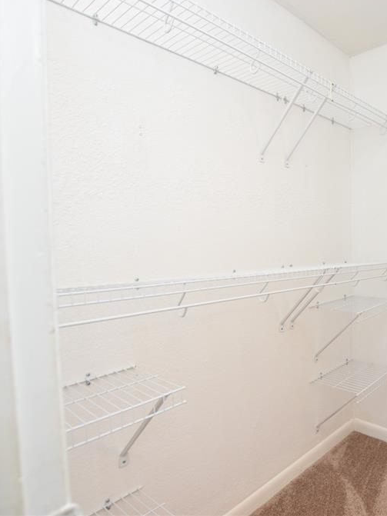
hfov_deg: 52.9
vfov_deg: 76.4
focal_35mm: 22
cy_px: 255
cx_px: 355
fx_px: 328
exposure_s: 1/60
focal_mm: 10
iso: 220
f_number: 4
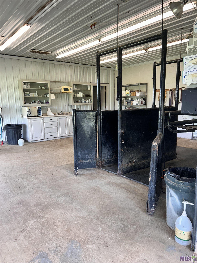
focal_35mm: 26
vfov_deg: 67.3
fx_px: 197
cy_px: 132
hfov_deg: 53.1
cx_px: 98
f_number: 1.5
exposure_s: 1/120
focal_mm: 5.7
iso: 80
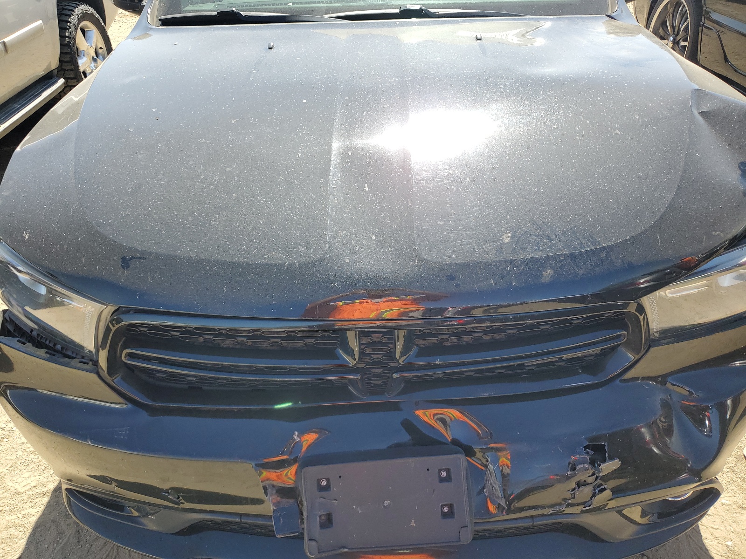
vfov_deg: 53.1
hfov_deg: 67.3
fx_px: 560
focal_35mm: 26
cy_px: 280
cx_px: 373
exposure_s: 1/909
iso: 50
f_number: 1.5
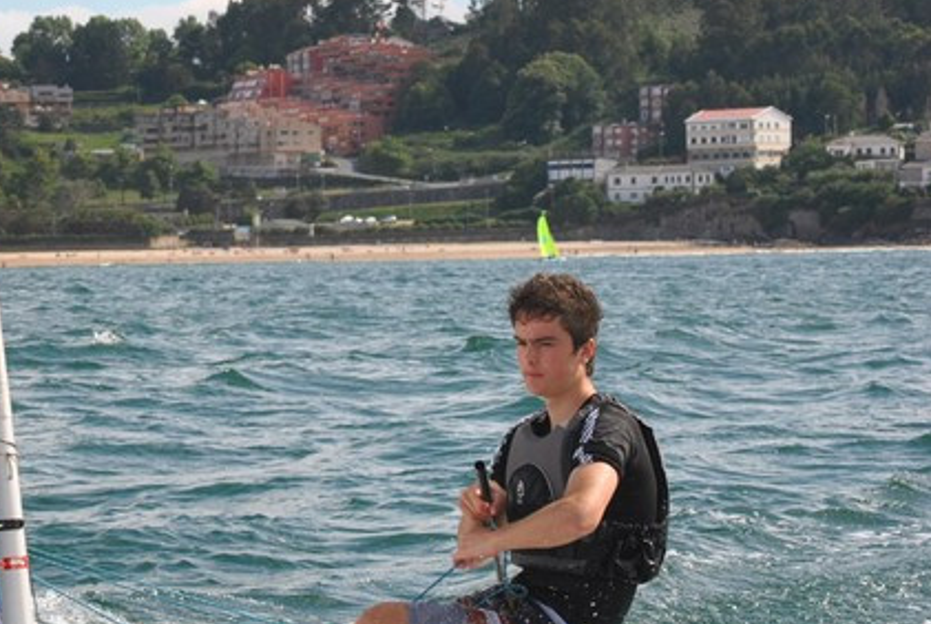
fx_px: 4065
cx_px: 73
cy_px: 259
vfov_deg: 8.8
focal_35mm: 157
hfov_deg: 12.9
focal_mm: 55
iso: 100
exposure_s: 1/250
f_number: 8
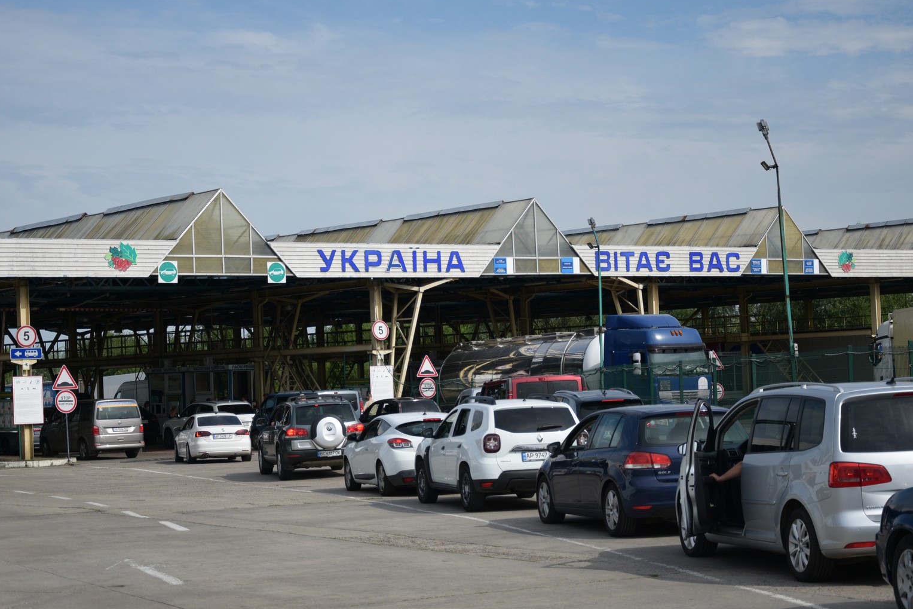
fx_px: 1814
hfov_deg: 28.2
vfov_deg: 19.1
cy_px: 296
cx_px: 460
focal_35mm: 72
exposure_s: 1/1600
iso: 200
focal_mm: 45
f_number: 4.8
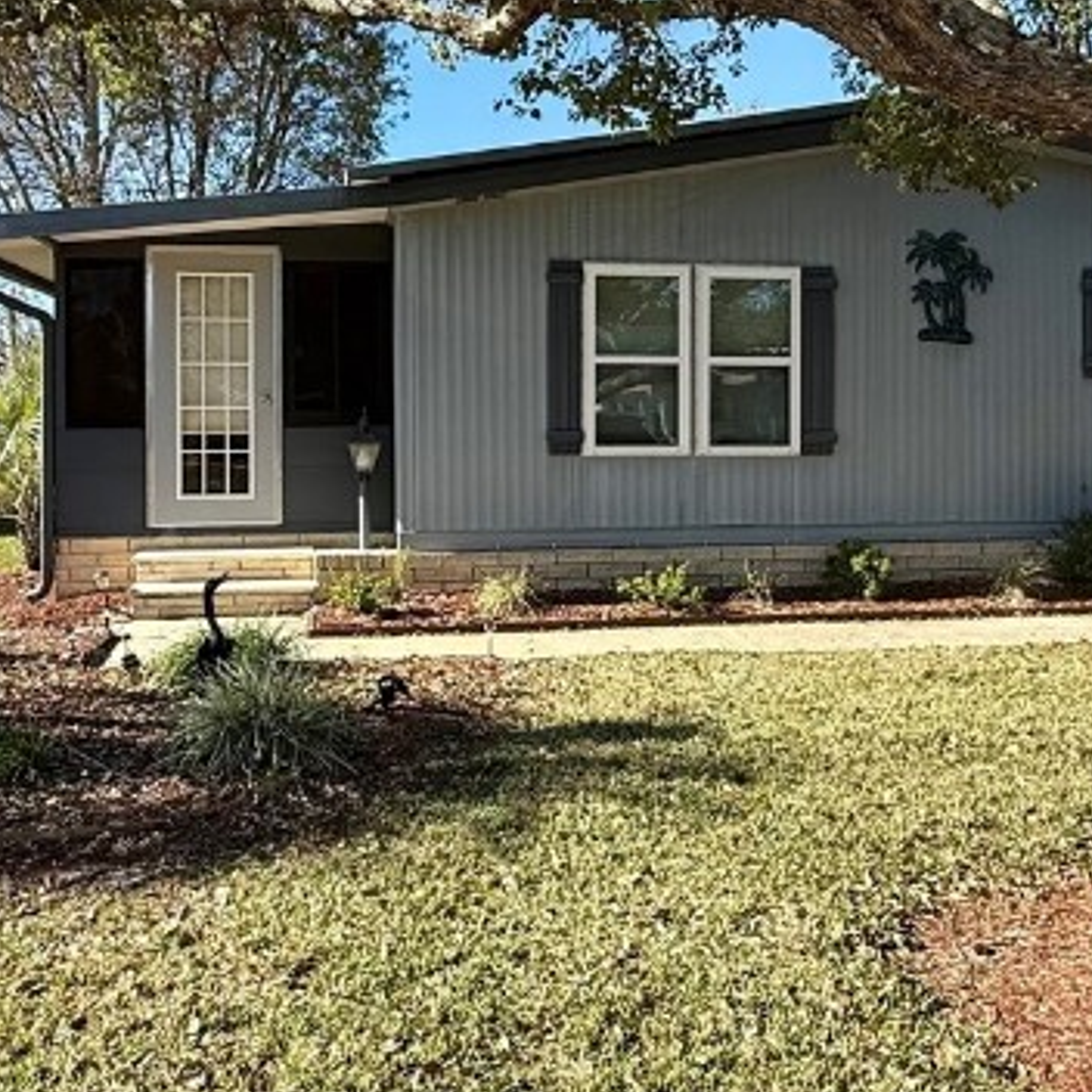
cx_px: 543
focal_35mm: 36
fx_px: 1285
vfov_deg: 45.8
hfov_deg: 46.0
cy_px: 431
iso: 50
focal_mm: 2.22
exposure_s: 1/789
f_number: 2.2
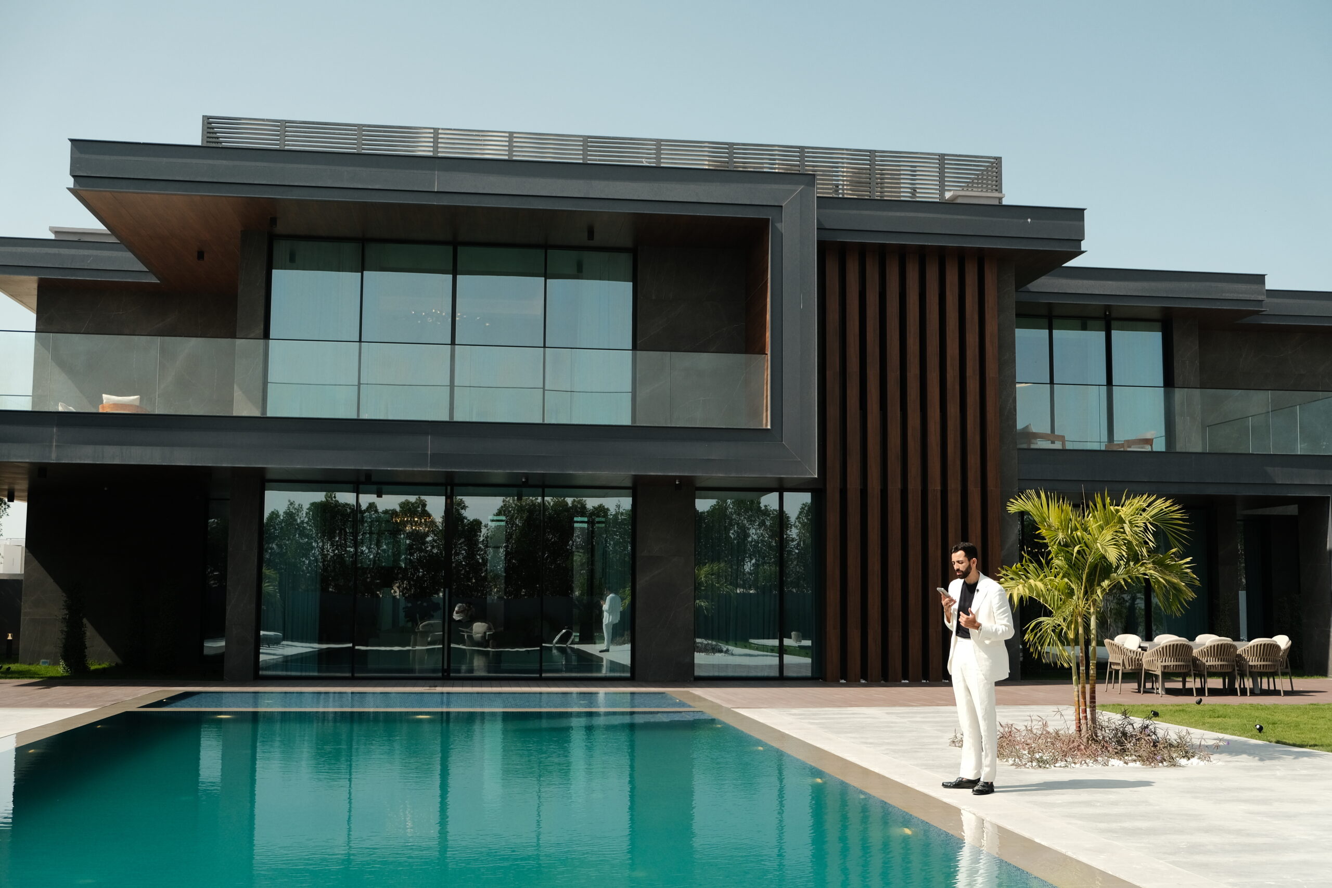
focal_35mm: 40
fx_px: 1480
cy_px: 444
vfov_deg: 33.4
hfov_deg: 48.5
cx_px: 666
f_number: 3.2
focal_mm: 26.5
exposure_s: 1/1000
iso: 250
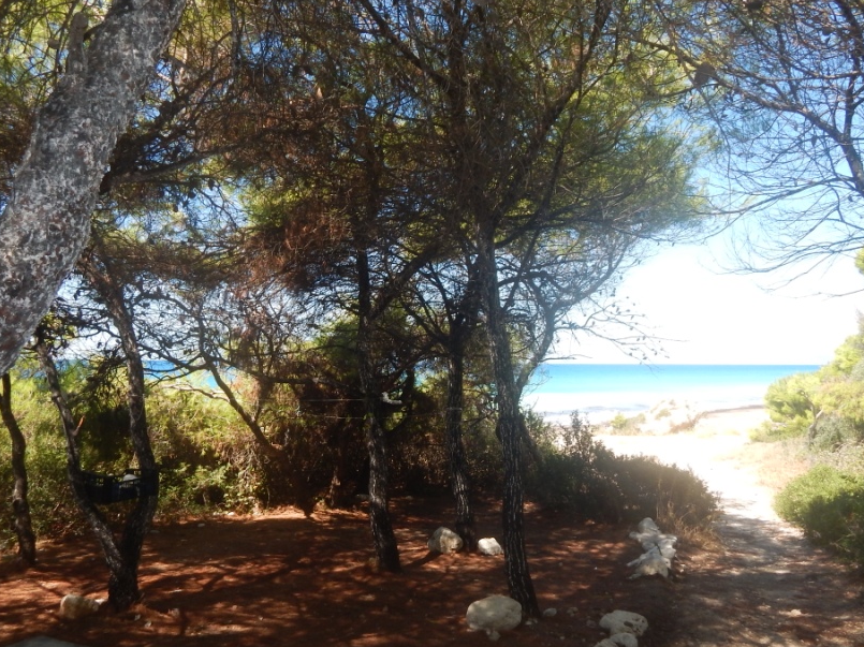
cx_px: 409
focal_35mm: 28
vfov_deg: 49.6
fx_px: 699
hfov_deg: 63.4
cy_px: 358
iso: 125
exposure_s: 1/500
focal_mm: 4
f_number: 3
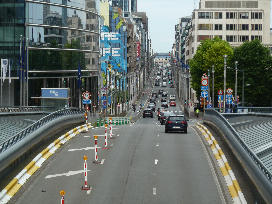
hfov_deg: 12.5
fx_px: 1242
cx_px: 136
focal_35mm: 158
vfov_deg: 9.4
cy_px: 102
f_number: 4.5
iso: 80
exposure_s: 1/200
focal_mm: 25.9
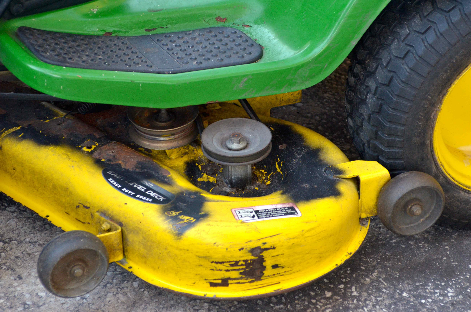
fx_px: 1293
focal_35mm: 99
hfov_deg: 20.7
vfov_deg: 13.8
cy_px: 156
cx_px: 236
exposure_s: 1/160
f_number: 5
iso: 800
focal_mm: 66
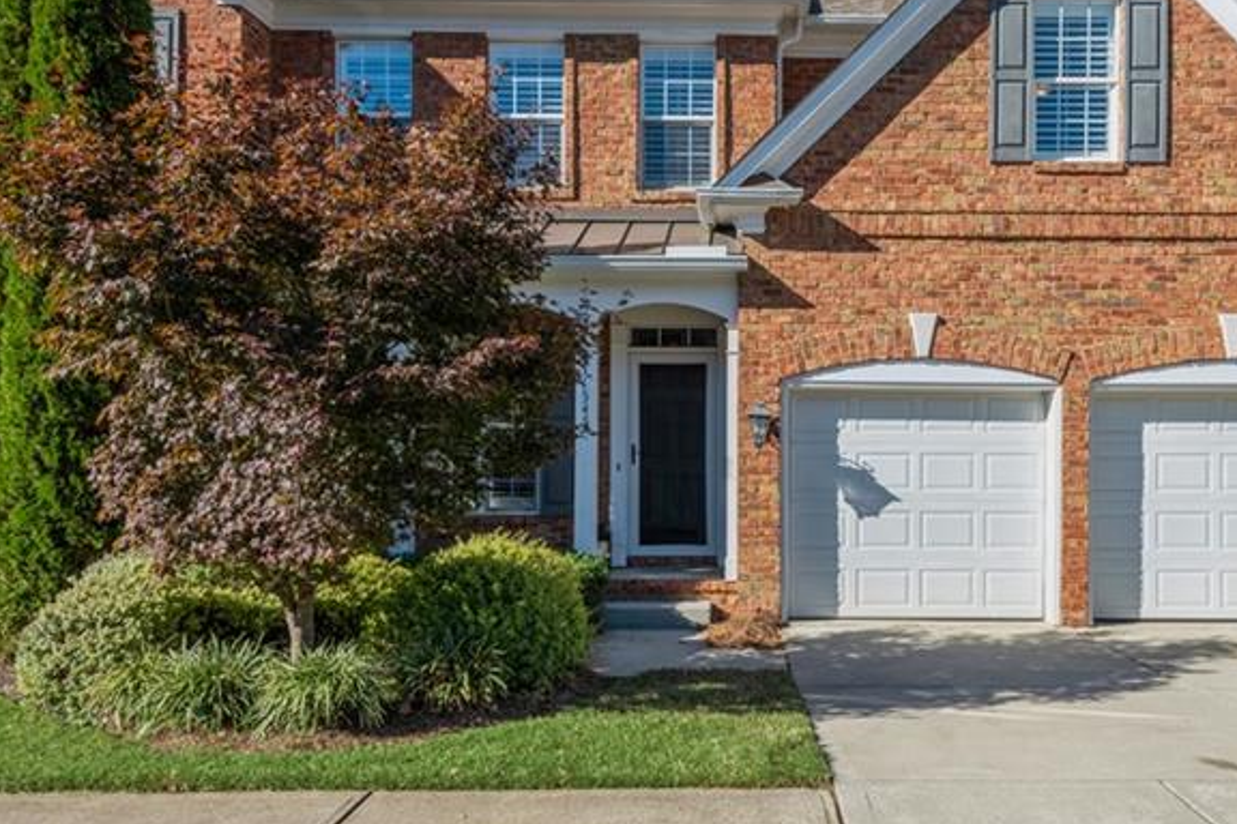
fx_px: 1099
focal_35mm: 32
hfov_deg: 58.2
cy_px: 447
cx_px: 747
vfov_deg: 41.1
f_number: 11
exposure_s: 1/320
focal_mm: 18
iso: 320
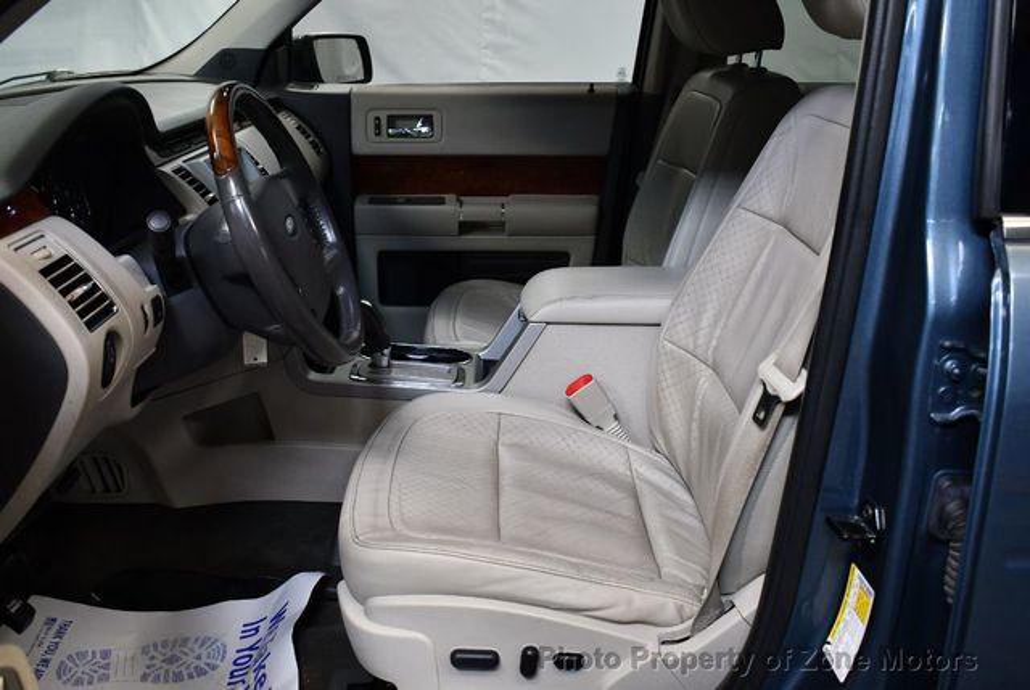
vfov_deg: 37.0
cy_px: 345
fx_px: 1032
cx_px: 515
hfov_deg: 53.1
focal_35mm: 36
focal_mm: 18
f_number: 3.5
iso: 1000
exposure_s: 1/125
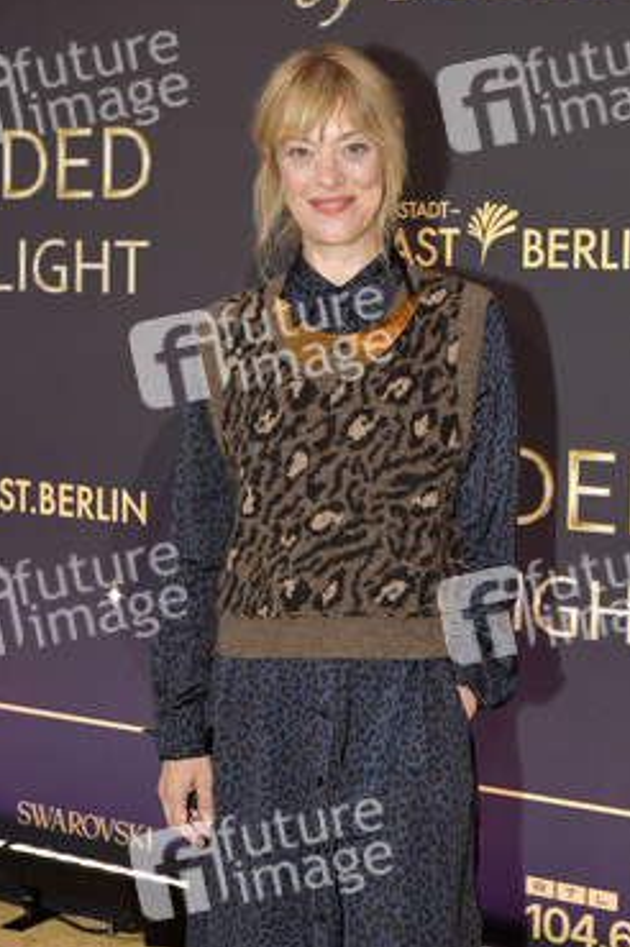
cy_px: 476
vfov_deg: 30.1
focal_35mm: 67
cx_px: 335
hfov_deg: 20.3
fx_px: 1762
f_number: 6.3
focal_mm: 62
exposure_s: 1/250
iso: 1250
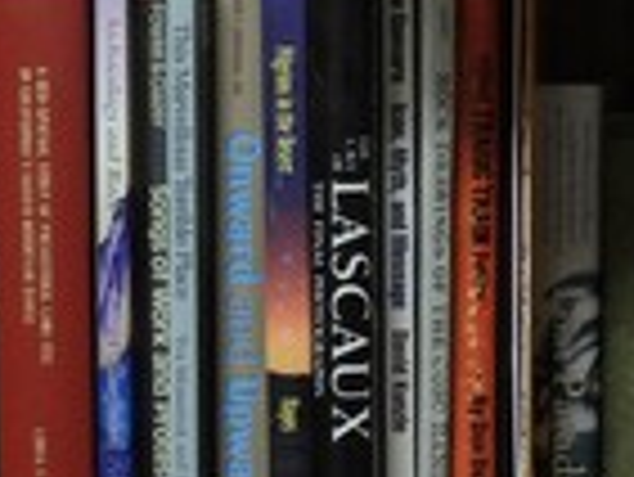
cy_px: 11
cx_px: 596
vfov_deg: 10.6
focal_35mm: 139
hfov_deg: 14.0
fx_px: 2548
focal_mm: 7.7
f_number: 3.2
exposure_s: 1/25
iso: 400
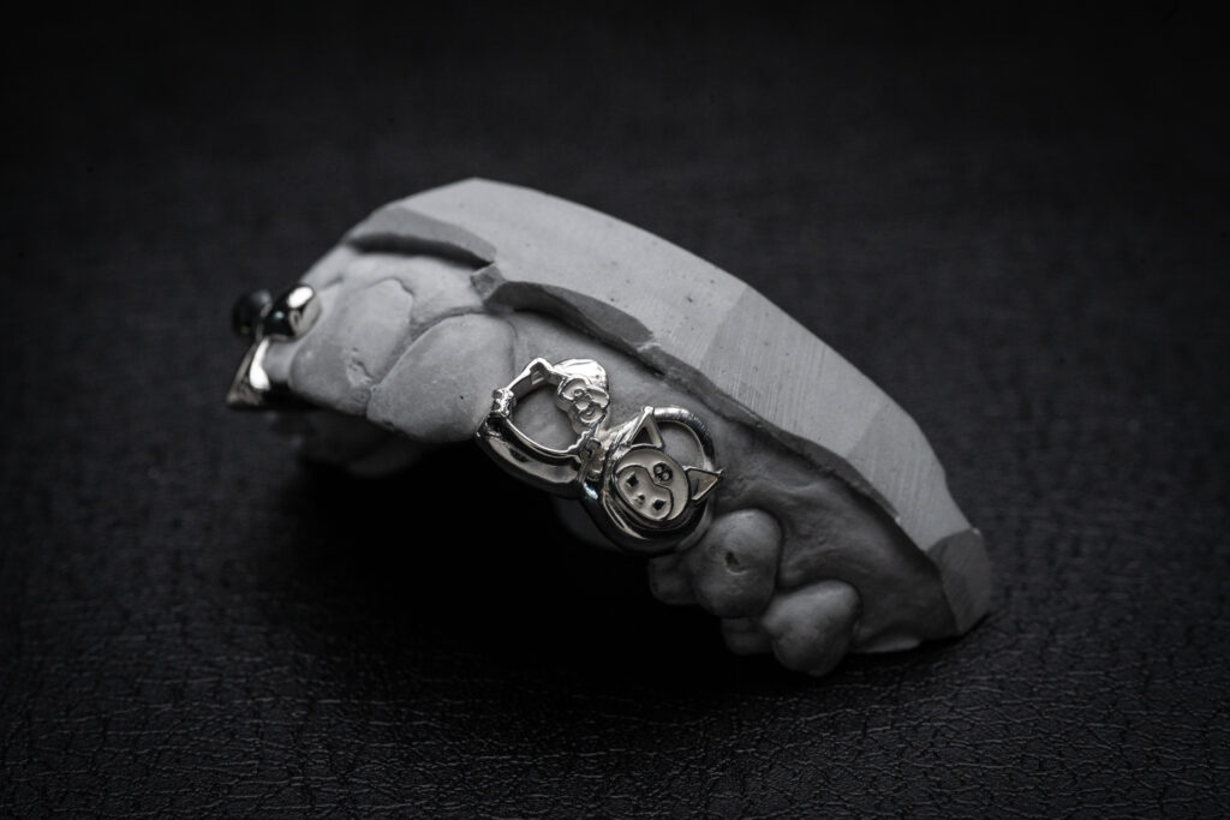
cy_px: 410
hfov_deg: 28.8
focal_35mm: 70
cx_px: 615
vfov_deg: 19.5
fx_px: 2392
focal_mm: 70
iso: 800
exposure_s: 1/125
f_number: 13
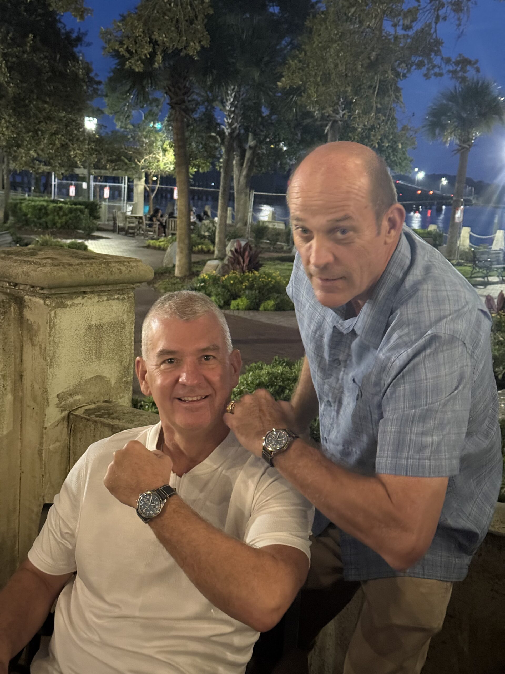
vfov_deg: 39.7
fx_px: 934
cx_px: 252
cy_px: 337
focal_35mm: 48
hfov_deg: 30.3
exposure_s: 1/20
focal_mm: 6.76
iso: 1000
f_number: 1.78
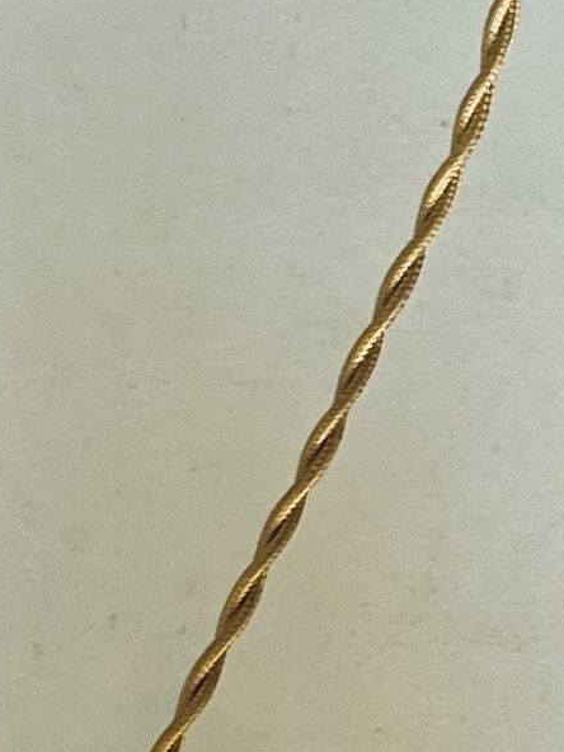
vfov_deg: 11.0
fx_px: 3845
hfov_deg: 8.4
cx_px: 379
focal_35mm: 177
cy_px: 897
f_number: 1.8
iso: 64
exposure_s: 1/121
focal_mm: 4.25
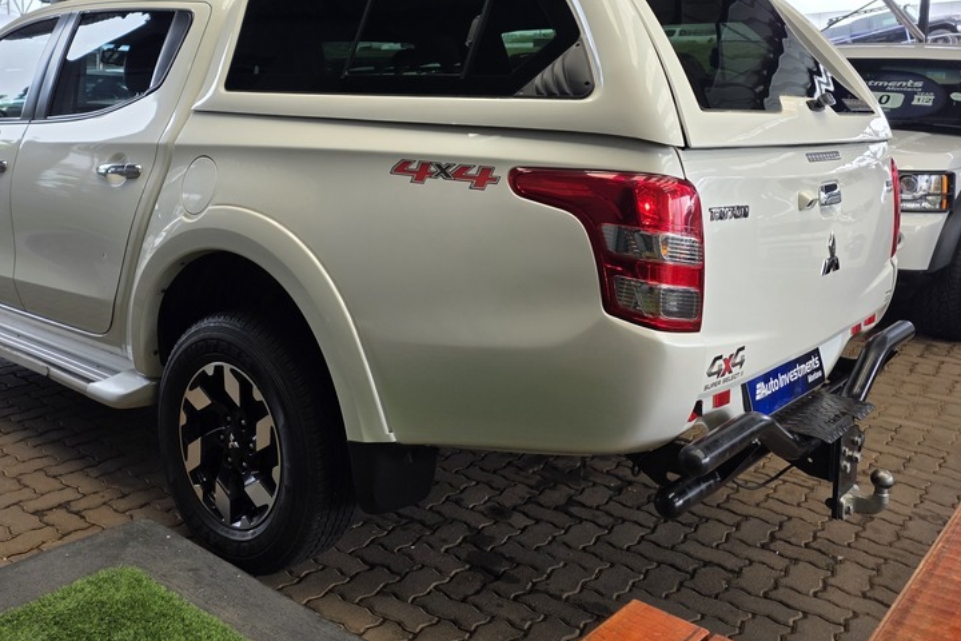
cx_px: 368
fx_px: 908
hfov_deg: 55.2
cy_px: 170
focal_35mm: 34
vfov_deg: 38.0
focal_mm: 6.25
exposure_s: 1/180
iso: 64
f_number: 1.7
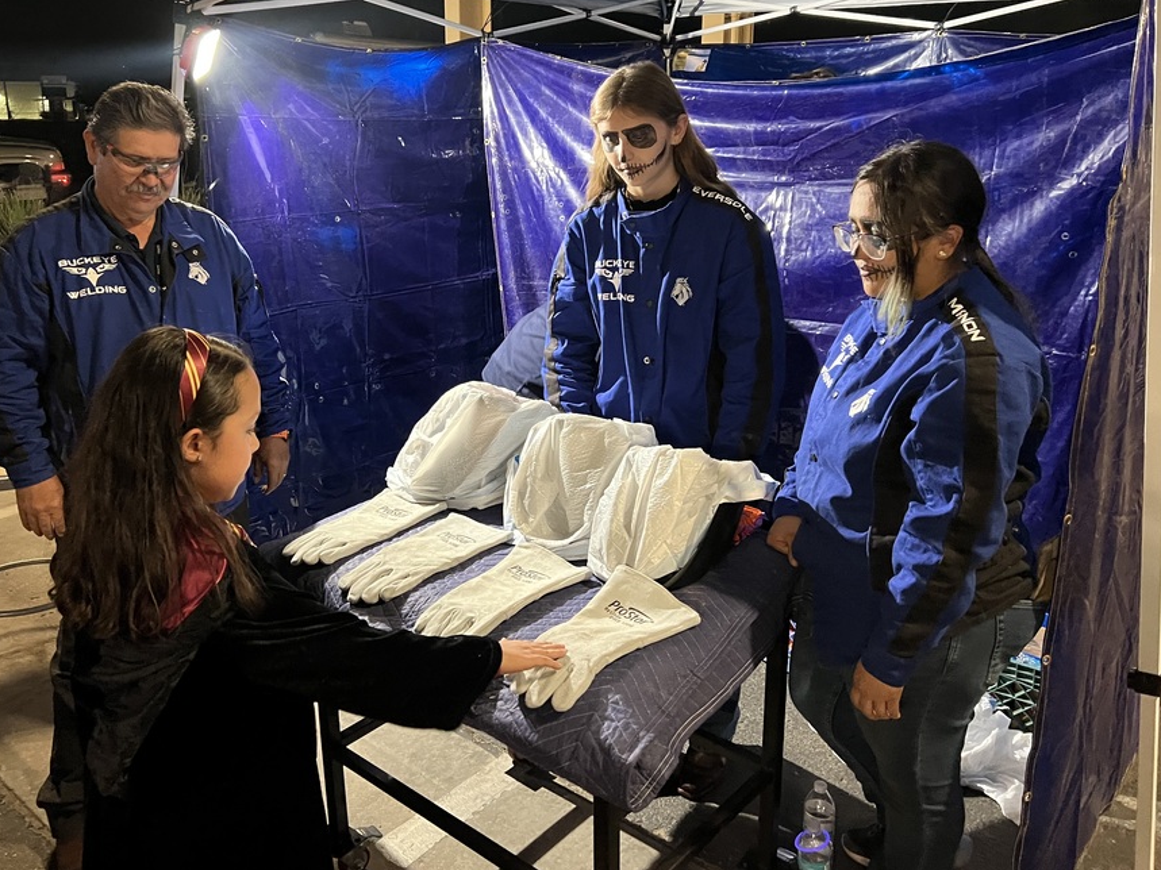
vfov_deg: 45.2
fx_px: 1040
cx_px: 515
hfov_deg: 58.2
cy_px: 359
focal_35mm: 31
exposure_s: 1/30
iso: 500
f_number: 1.5
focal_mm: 5.7
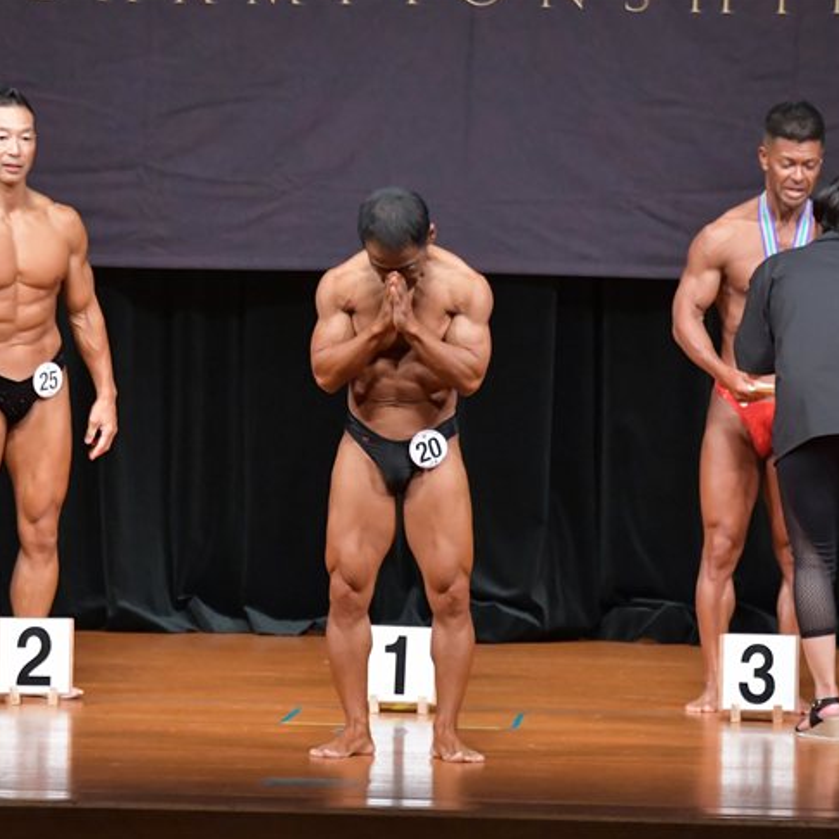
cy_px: 437
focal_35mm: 305
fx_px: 8364
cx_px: 336
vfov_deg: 5.7
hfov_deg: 5.7
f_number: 5.6
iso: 6400
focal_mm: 150
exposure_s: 1/400
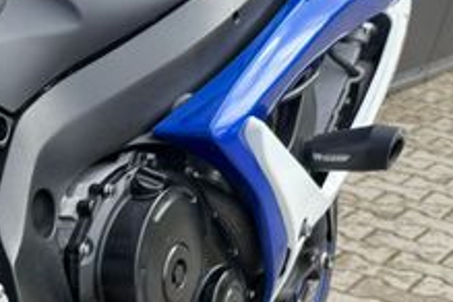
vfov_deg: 17.4
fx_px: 919
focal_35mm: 73
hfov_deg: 23.6
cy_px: 401
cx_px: -176
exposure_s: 1/805
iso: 80
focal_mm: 6.76
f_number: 1.78
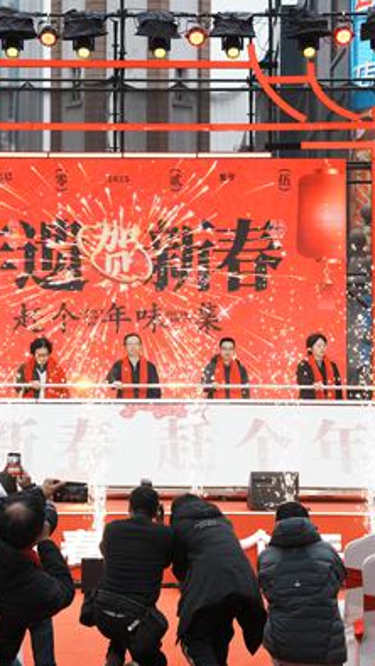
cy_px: 336
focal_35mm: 94
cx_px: 132
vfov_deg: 22.7
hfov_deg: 12.9
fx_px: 1660
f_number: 5
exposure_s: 1/400
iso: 640
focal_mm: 59
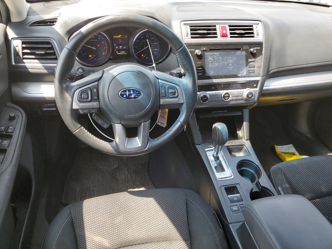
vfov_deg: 53.1
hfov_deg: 67.3
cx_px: 166
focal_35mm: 26
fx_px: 249
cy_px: 124
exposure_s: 1/208
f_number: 1.5
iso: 50
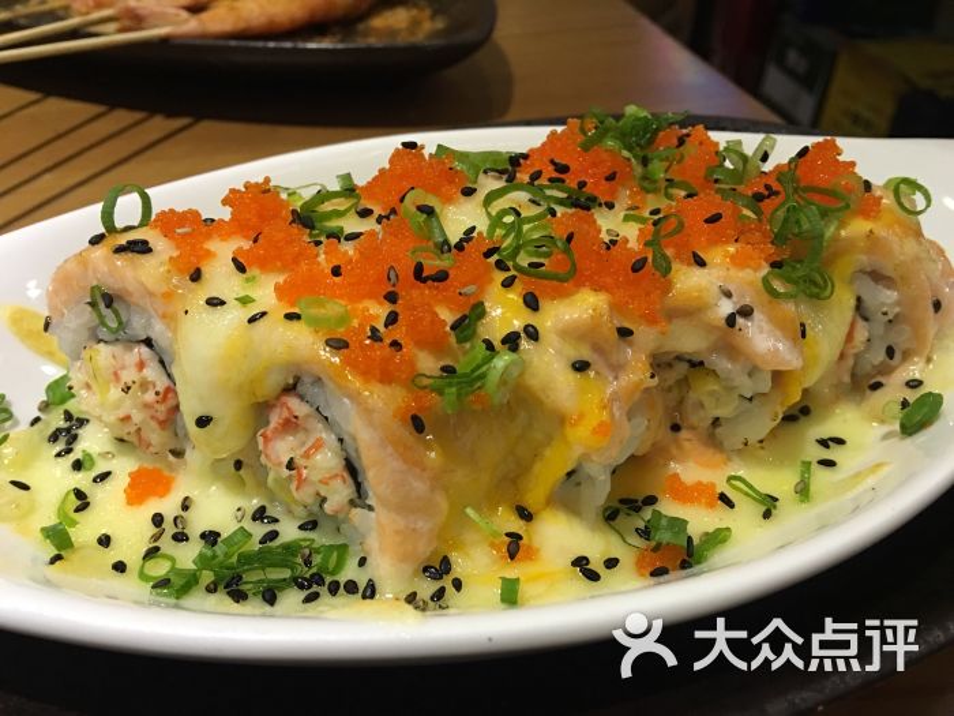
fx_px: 799
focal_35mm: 29
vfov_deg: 48.2
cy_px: 358
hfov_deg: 61.7
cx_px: 477
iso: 80
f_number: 2.2
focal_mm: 4.15
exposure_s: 1/10
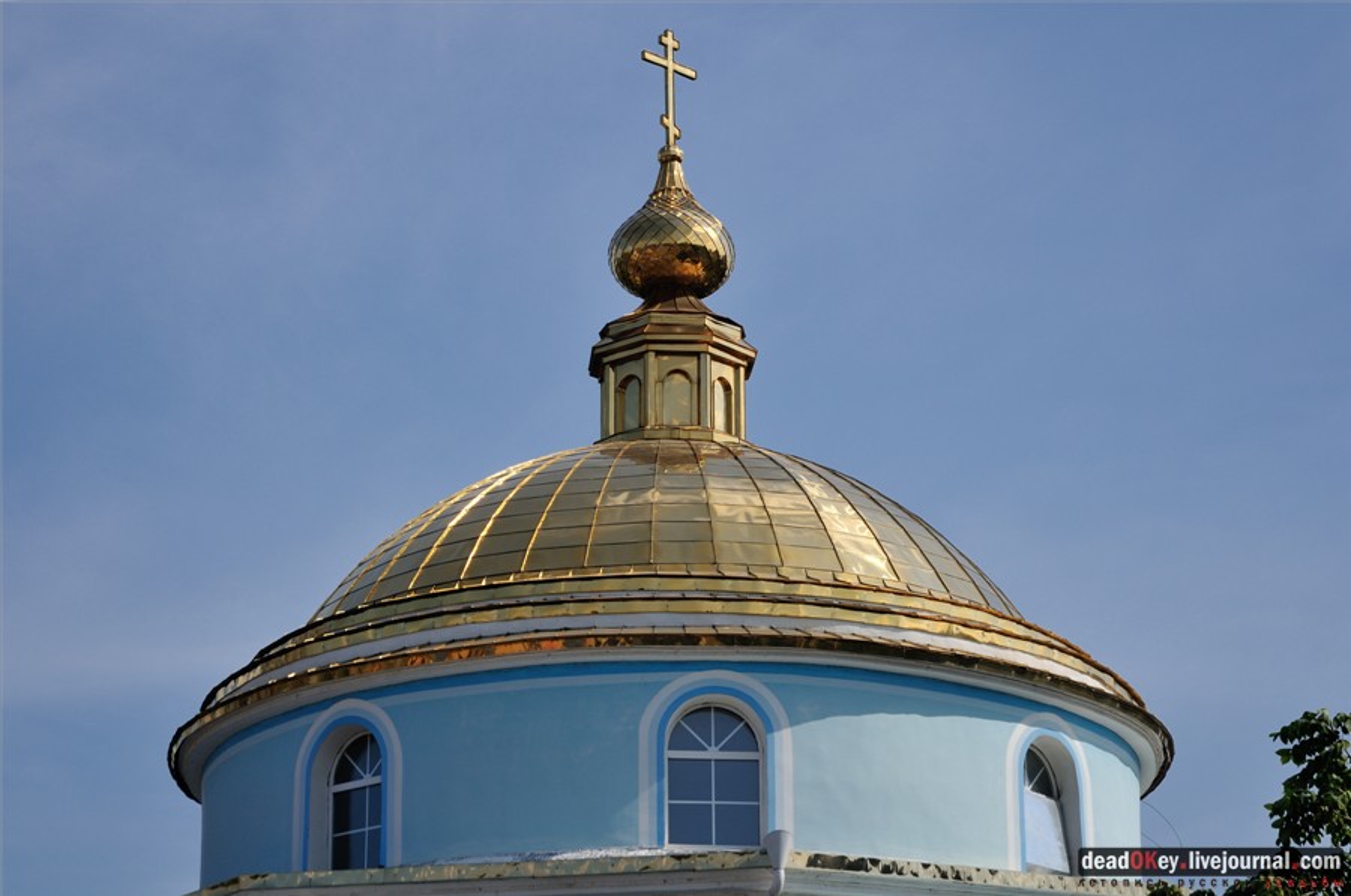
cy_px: 448
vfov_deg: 13.8
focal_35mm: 99
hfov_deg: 20.6
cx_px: 676
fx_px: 3709
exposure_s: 1/640
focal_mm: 66
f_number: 9
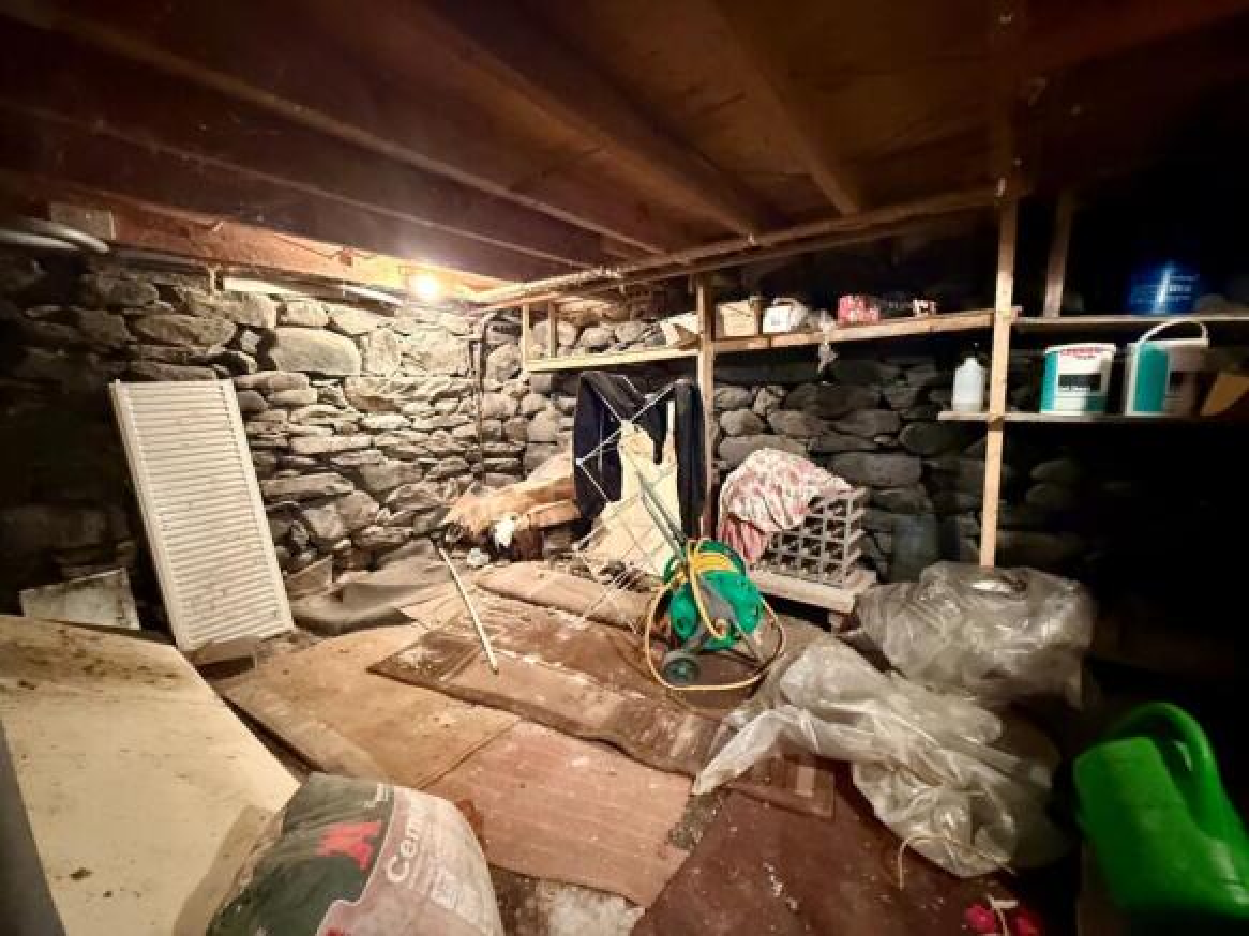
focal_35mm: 14
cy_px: 468
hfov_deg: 102.1
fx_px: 505
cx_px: 624
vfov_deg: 85.7
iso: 1000
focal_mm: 2.22
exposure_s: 1/33
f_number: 2.2
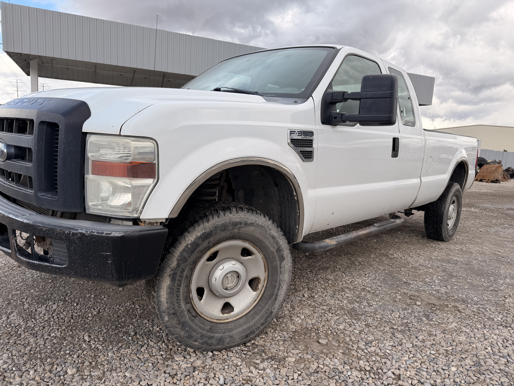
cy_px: 193
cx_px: 257
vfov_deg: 56.8
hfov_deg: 71.6
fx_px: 356
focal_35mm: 24
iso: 80
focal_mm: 6.76
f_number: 1.78
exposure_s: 1/1855
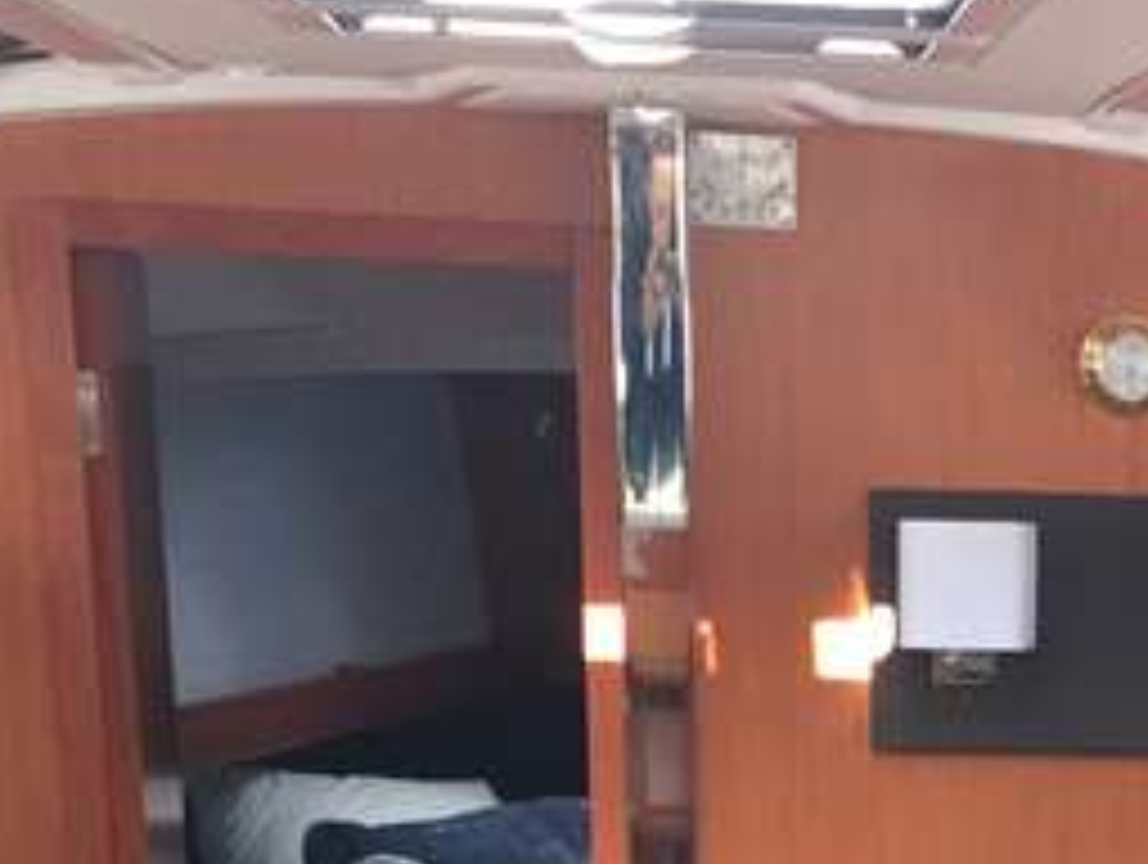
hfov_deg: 17.5
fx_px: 3620
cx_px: 1229
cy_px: 1552
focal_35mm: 109
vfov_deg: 12.4
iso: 64
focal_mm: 4.15
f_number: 2.2
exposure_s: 1/33
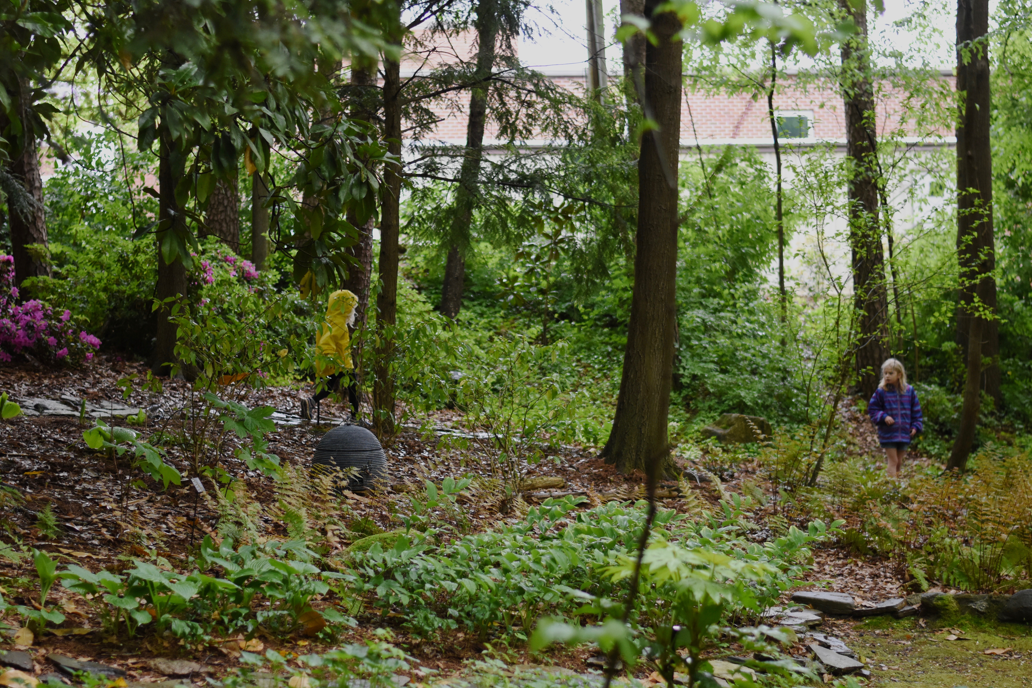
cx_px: 517
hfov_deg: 26.7
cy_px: 340
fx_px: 2178
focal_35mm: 76
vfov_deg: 17.9
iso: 800
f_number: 1.8
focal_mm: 50
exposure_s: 1/640
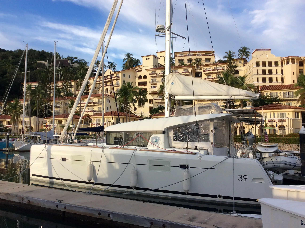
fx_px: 282
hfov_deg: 56.9
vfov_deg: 44.1
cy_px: 114
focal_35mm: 32
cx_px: 152
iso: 32
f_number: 2.4
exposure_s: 1/715
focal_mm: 3.3
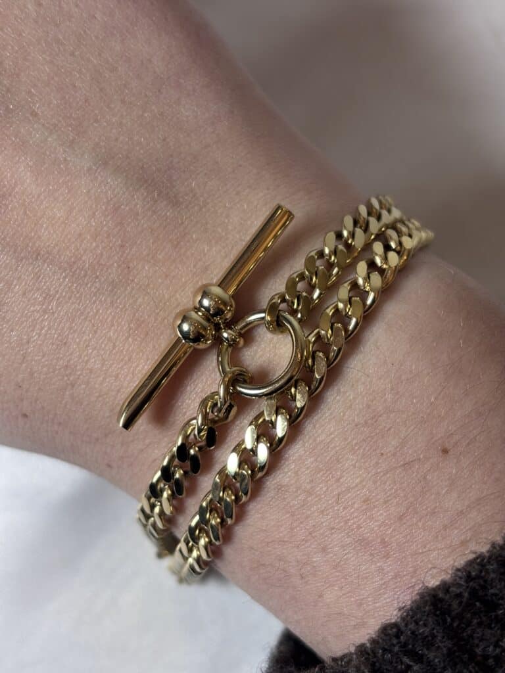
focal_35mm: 52
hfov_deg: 28.0
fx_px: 1011
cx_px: 252
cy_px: 336
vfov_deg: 36.8
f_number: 1.6
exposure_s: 1/100
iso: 25
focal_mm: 5.96
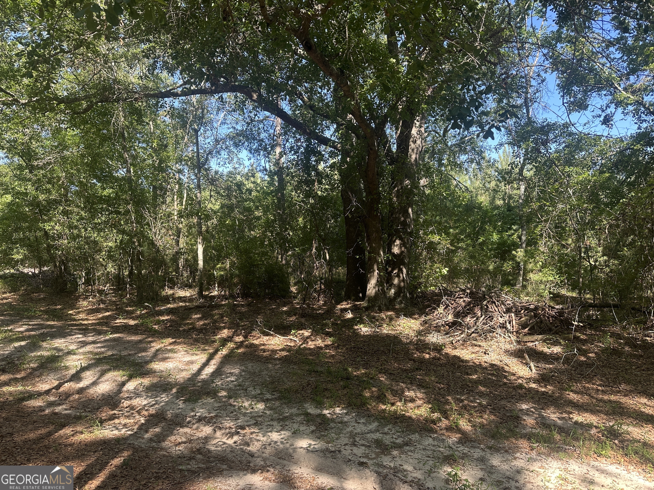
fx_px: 453
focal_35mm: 24
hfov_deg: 71.6
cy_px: 245
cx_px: 327
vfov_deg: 56.8
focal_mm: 6.86
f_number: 1.78
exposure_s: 1/393
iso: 80
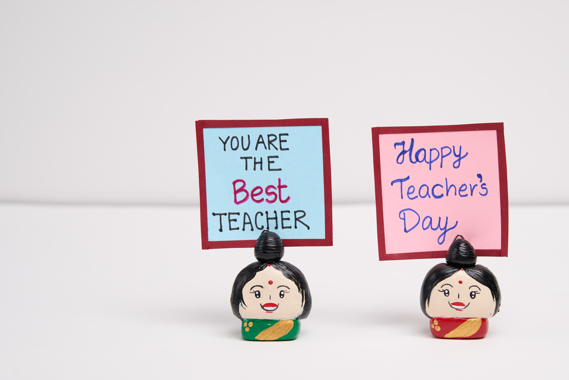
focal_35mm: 97
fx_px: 1533
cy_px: 201
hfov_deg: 21.0
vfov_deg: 14.1
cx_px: 351
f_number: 8
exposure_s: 1/100
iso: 160
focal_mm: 75
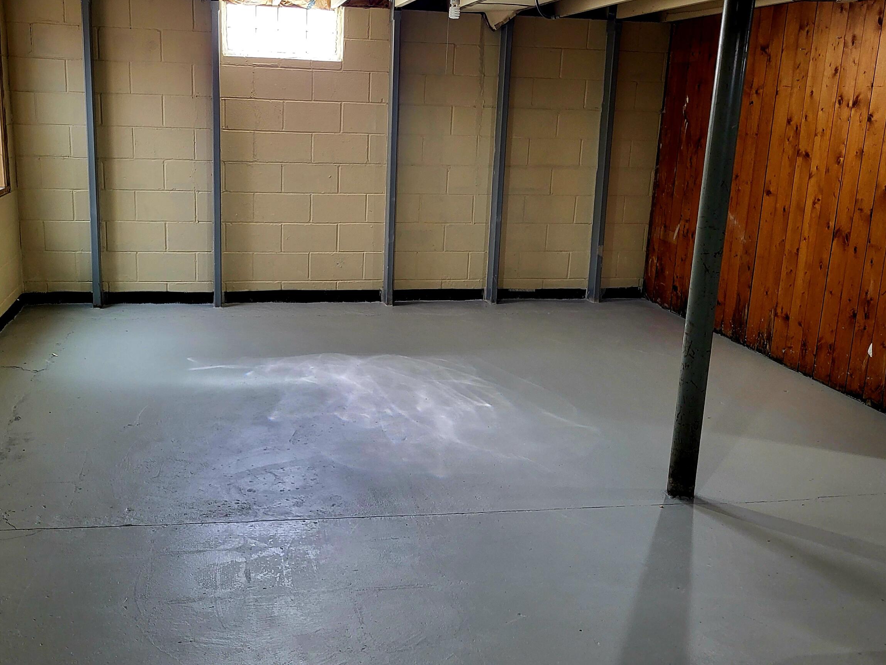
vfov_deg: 41.8
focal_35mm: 34
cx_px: 375
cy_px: 321
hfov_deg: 53.7
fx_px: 870
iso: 200
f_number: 1.8
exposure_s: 1/60.2
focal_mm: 5.4
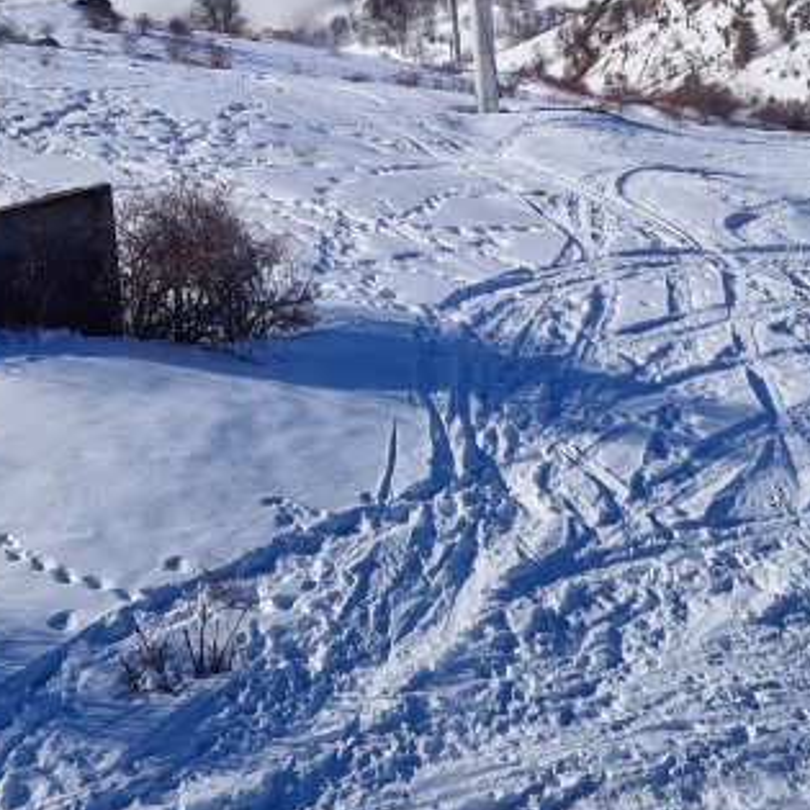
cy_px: -111
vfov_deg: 24.2
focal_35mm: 66
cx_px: 499
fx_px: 1747
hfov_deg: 26.0
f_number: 1.8
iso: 50
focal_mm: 5.4
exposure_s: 1/1220
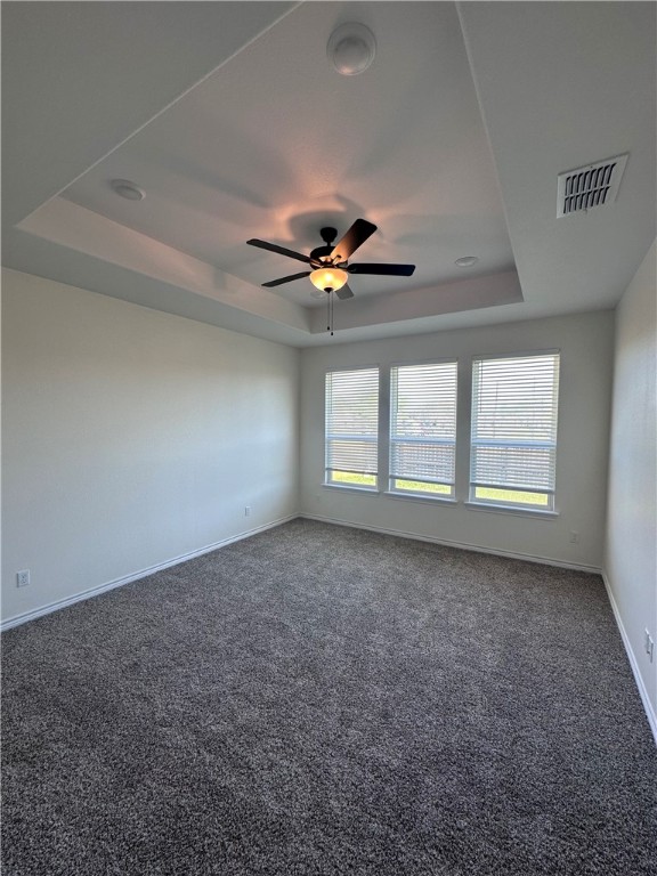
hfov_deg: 85.7
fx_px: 354
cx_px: 328
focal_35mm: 14
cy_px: 438
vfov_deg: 102.1
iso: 64
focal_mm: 2.22
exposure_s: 1/120
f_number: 2.2
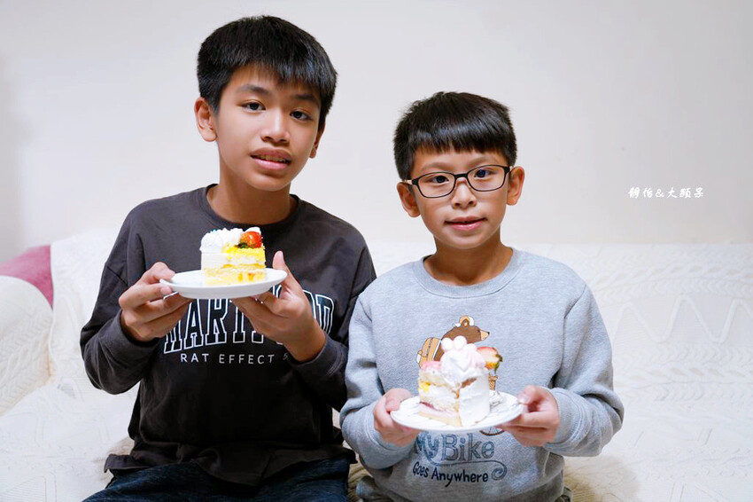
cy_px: 251
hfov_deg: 55.8
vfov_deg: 38.9
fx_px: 711
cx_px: 376
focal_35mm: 34
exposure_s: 1/40
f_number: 4
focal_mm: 34
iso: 250
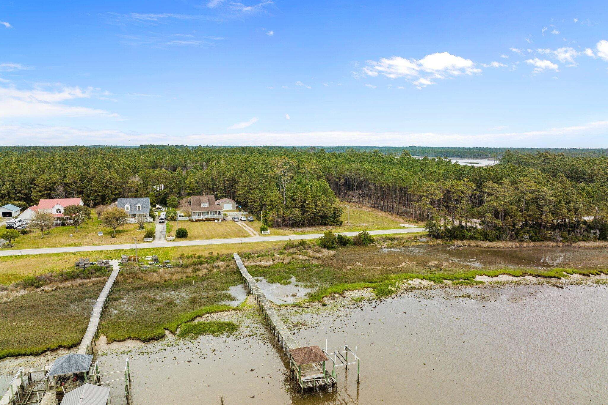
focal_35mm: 25
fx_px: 422
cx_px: 304
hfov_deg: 71.5
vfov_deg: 51.2
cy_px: 222
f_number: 4
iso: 100
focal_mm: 12.29
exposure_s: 1/320
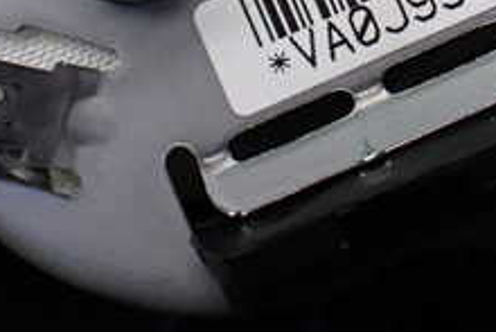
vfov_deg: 15.6
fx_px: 1172
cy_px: -38
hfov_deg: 23.1
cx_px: 467
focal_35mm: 85
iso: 320
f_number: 2.3
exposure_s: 1/125
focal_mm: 5.4
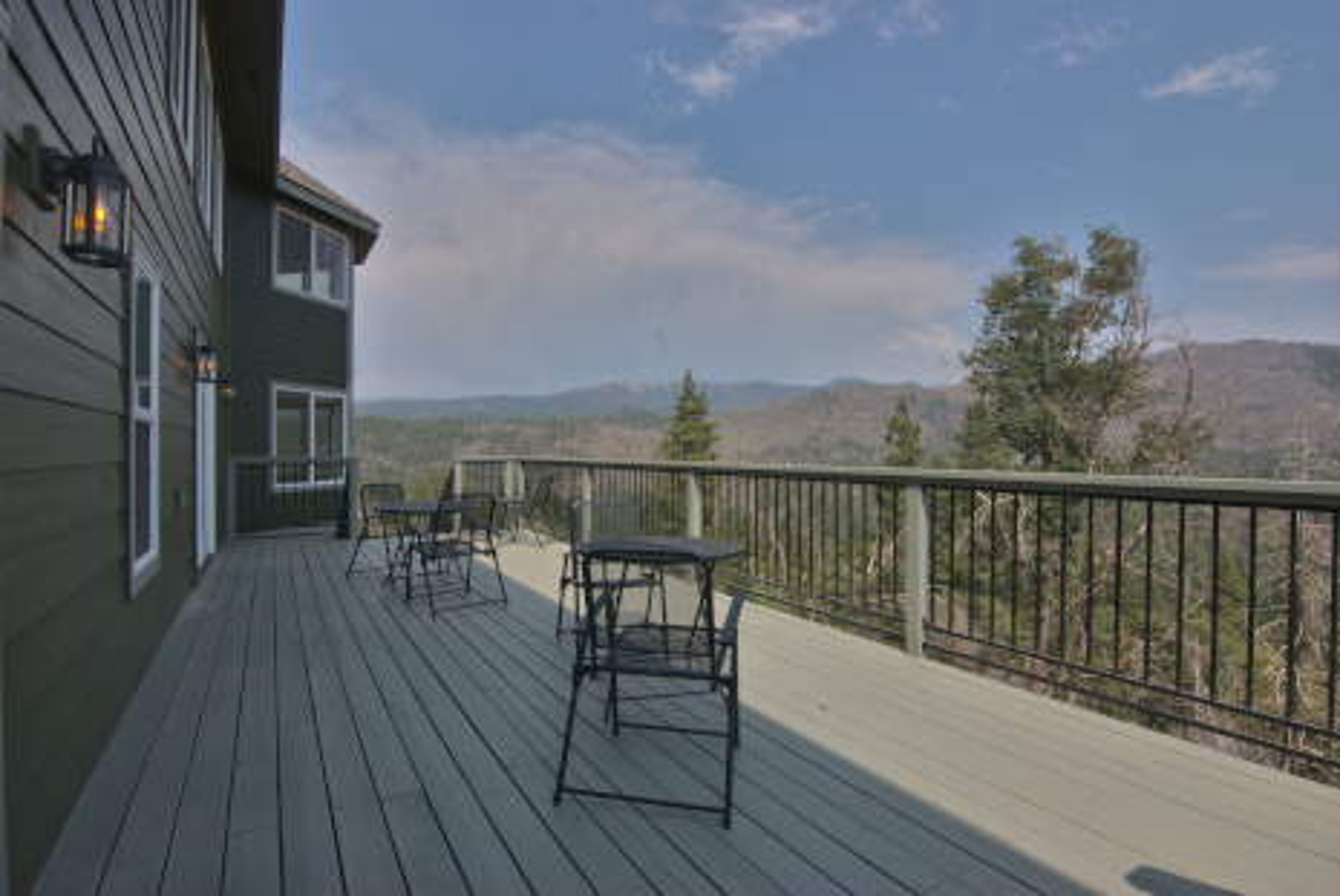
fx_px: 615
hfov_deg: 94.9
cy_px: 448
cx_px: 670
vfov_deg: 72.2
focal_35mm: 16
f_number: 16
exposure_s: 1/200
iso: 450
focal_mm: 11
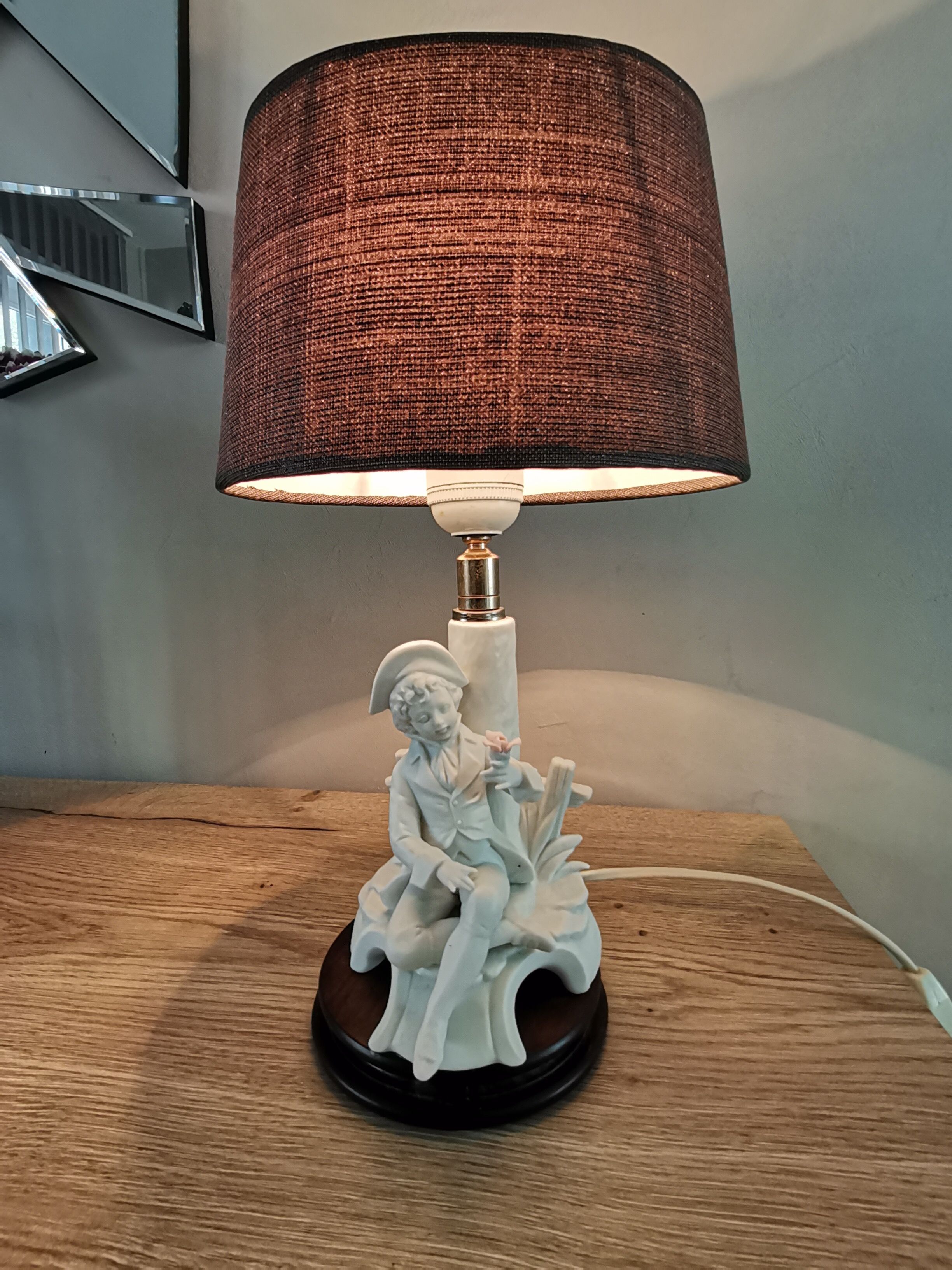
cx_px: 476
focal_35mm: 17
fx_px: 623
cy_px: 635
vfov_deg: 91.0
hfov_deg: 74.7
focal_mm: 1.78
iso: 100
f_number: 2.4
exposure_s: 1/50
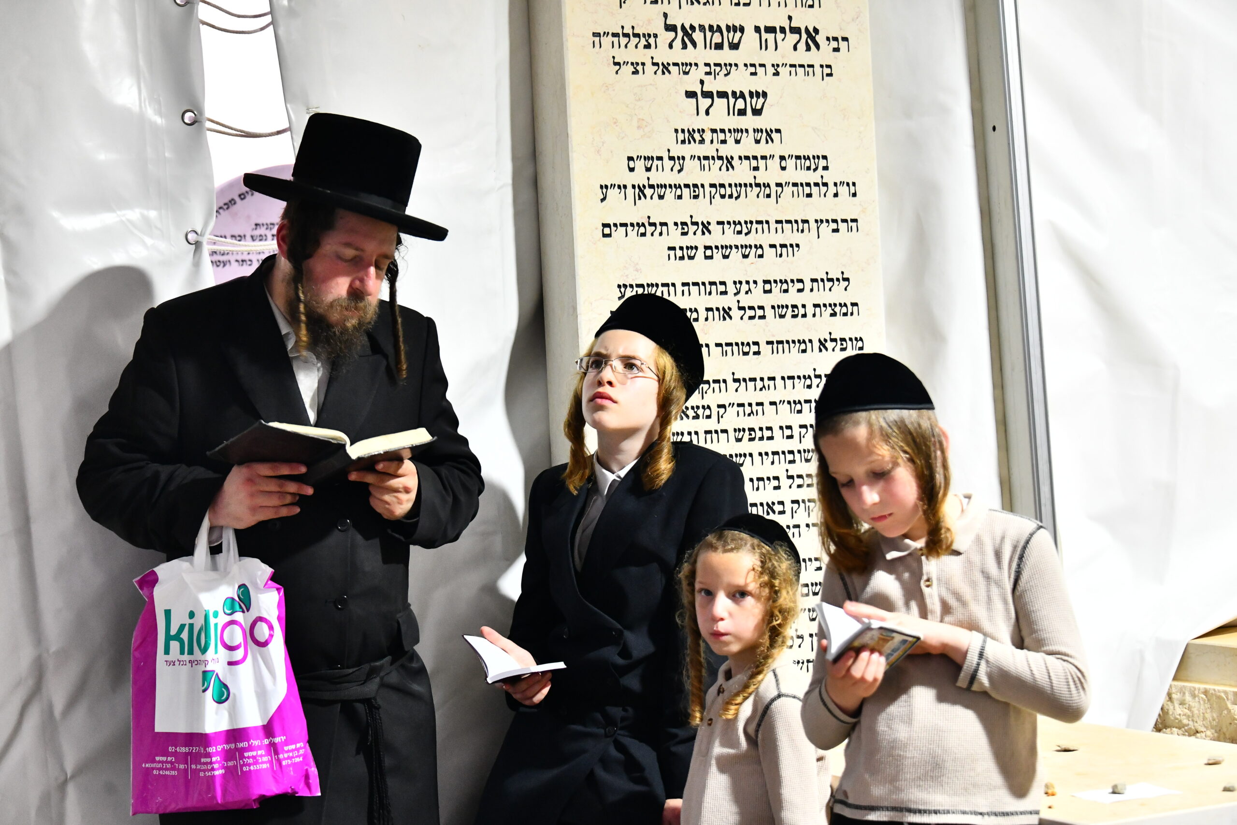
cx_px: 618
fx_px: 2474
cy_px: 412
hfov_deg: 28.1
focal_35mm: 72
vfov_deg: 18.9
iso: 3200
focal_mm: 72
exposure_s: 1/80
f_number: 5.6
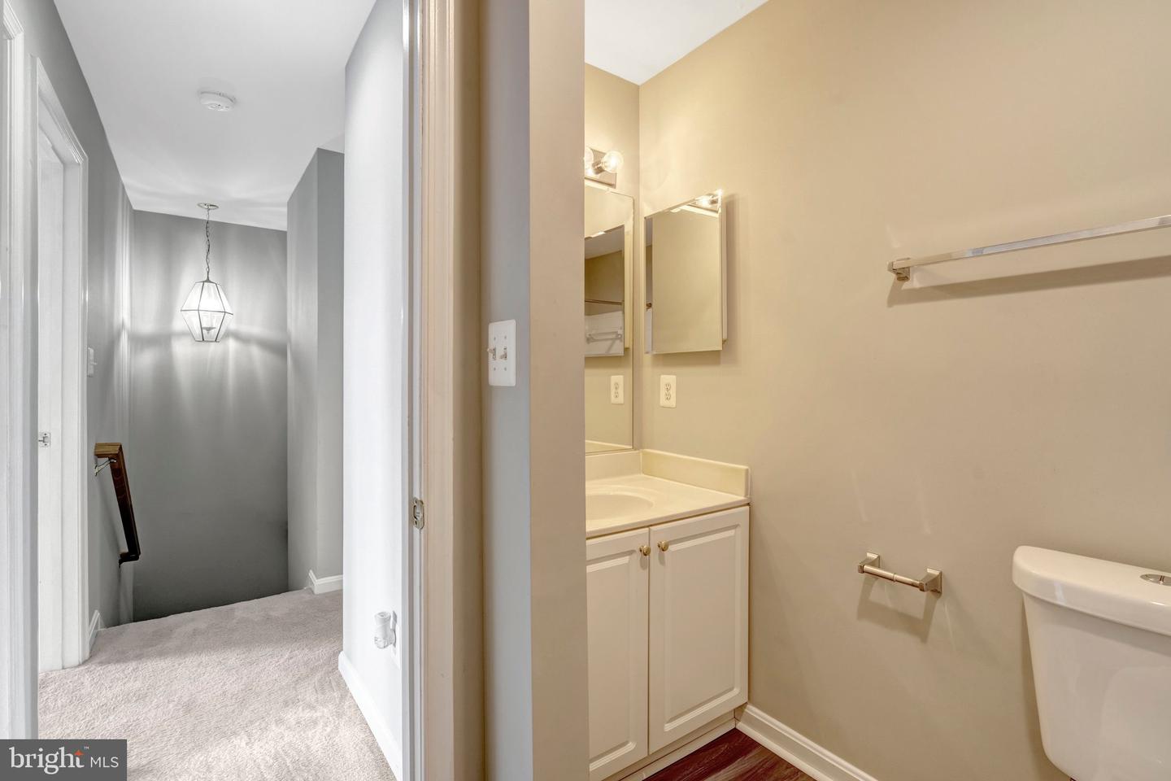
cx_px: 586
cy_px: 390
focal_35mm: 16
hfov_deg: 96.7
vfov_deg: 73.7
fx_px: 520
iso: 1250
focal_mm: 16
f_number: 8
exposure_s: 1/40
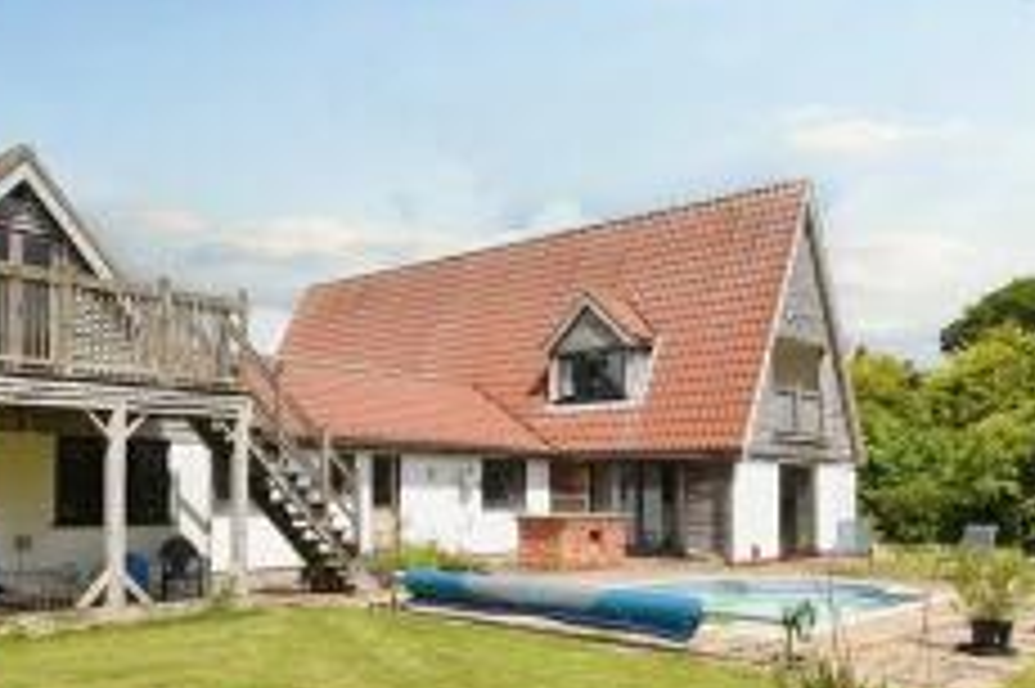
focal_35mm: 31
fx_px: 891
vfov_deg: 41.7
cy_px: 456
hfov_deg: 57.8
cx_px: 284
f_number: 9
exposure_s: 1/320
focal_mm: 10
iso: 100
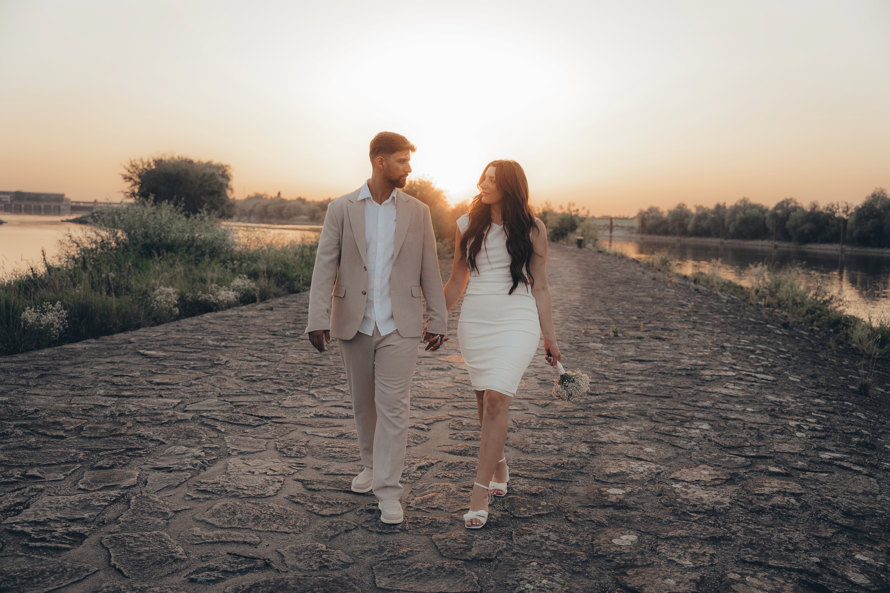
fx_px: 897
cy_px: 296
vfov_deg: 36.6
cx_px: 445
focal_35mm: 36
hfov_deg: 52.8
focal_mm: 36.3
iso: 640
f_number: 2.8
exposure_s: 1/1250
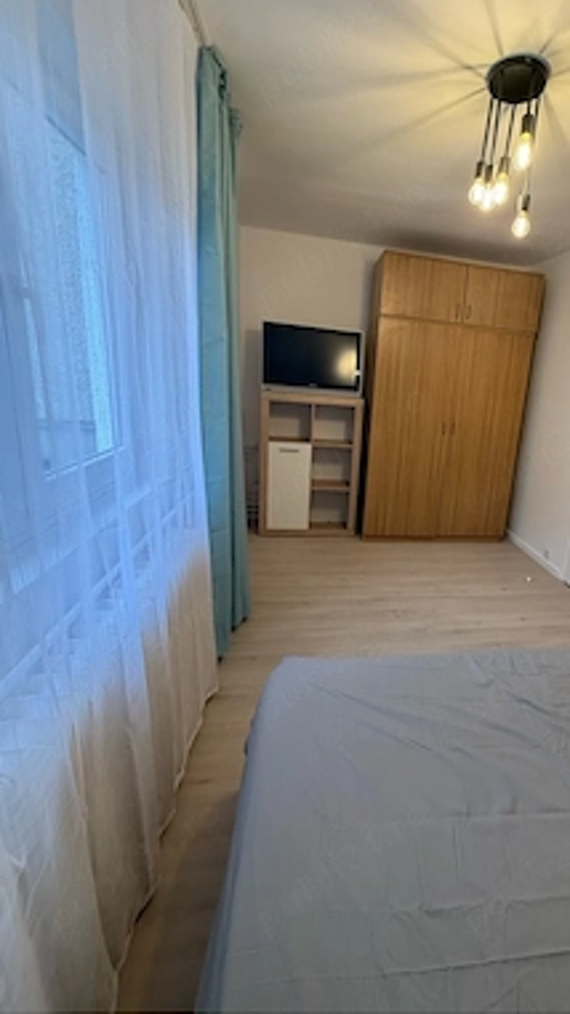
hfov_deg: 64.7
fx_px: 430
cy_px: 484
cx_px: 394
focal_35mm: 16
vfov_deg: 99.3
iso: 125
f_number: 2.2
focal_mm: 2.22
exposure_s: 1/100
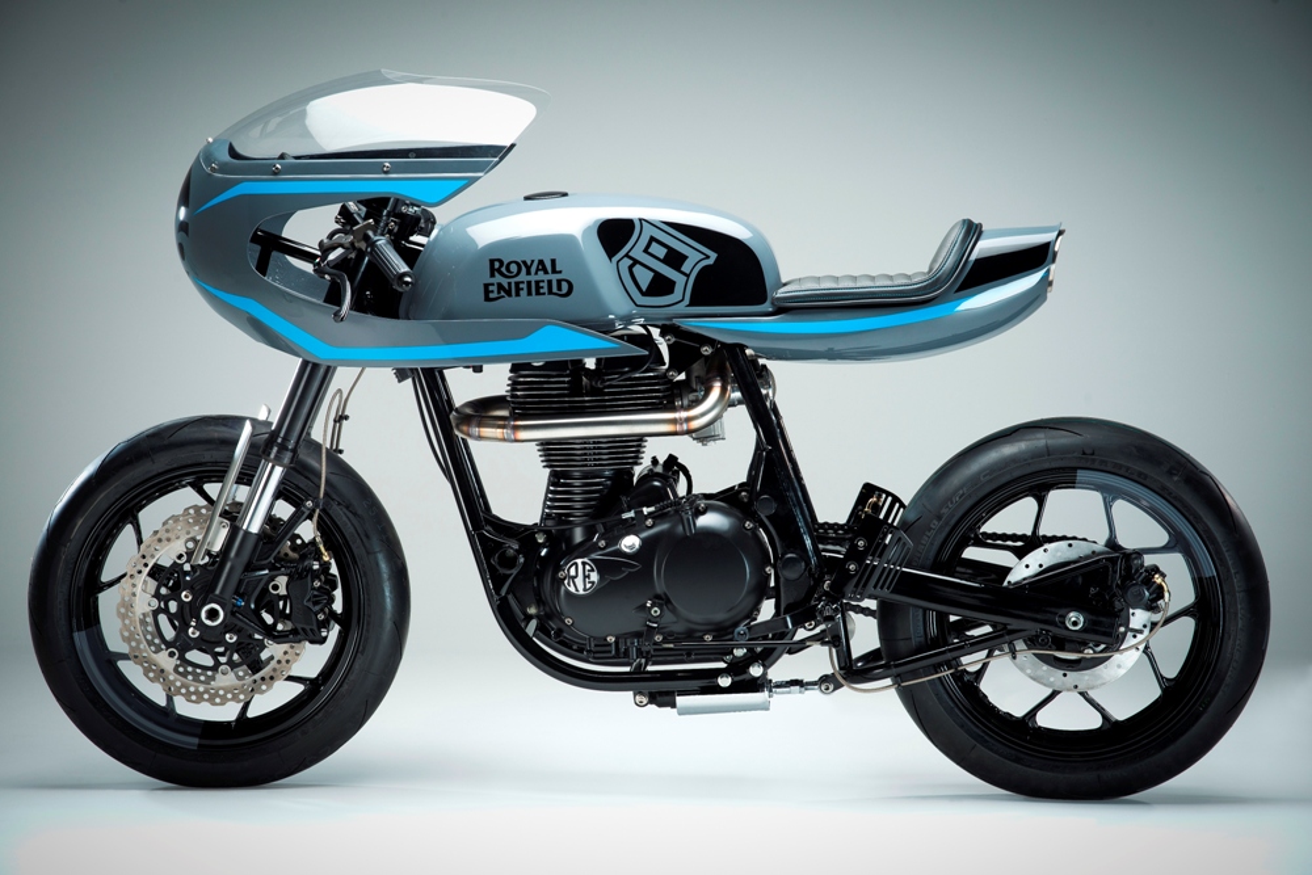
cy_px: 438
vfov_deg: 10.2
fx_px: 4920
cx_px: 656
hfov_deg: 15.2
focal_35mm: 135
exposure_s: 1/200
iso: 160
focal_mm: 135
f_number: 11
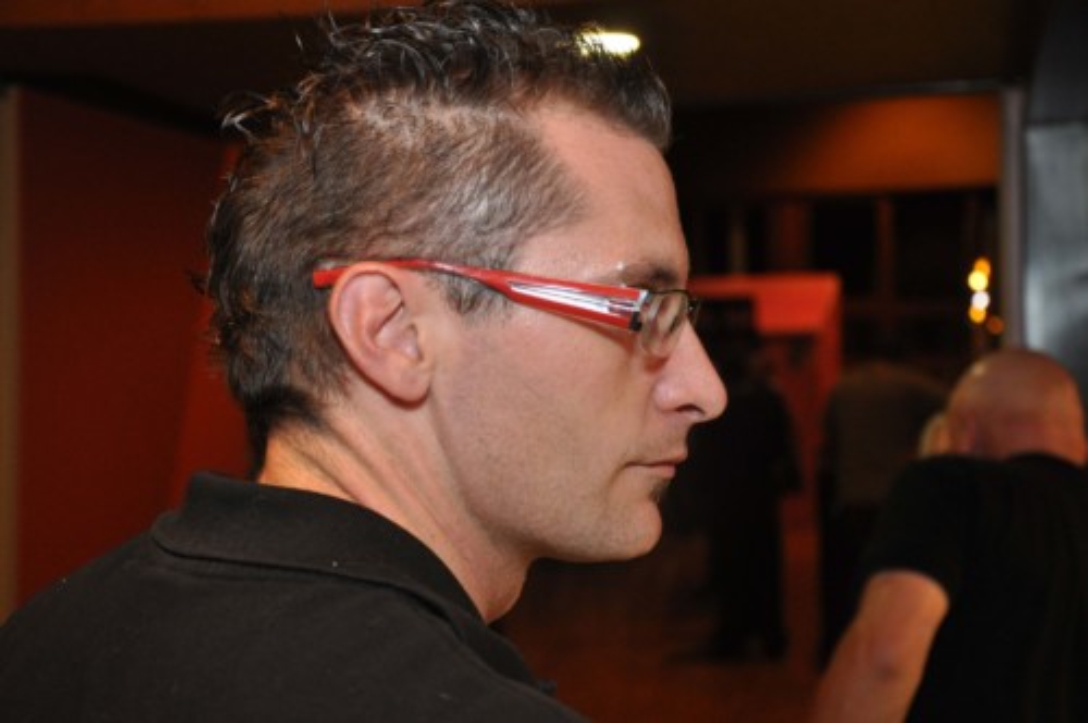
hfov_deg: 31.9
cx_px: 544
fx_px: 1902
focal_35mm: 63
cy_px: 362
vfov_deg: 21.5
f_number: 4.8
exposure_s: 1/60
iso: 800
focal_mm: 42
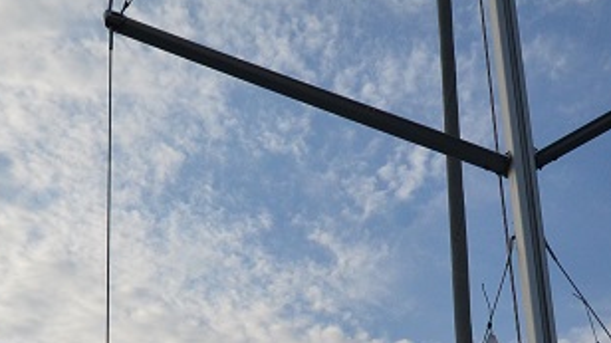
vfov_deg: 16.3
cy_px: 629
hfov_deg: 34.2
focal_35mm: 61
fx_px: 988
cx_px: 235
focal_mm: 12
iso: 560
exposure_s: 1/8000
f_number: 5.6
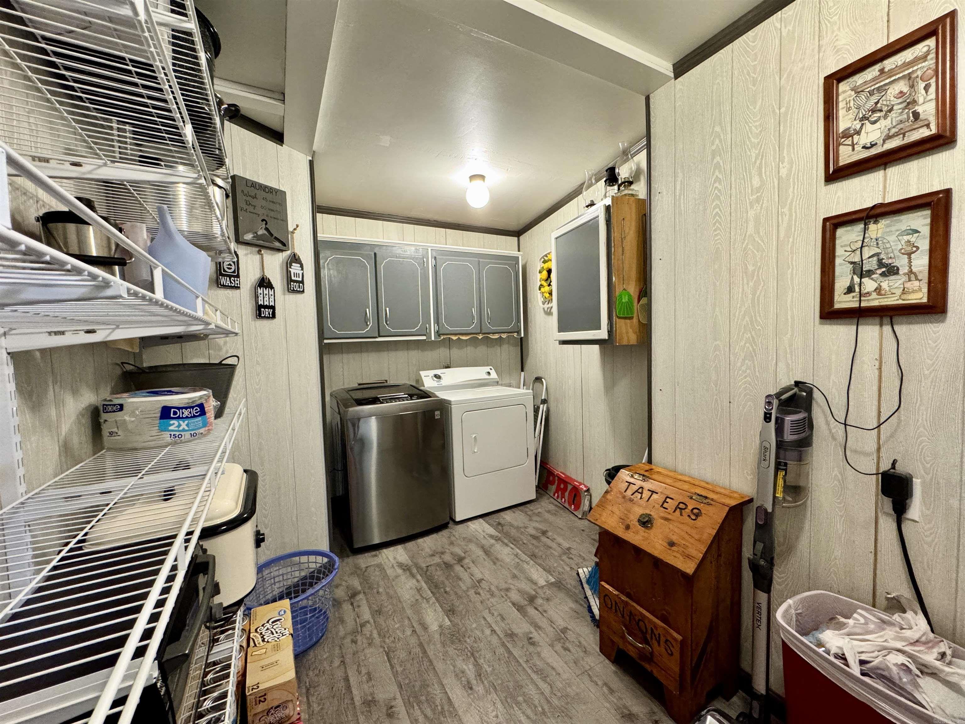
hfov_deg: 102.1
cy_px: 362
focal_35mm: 14
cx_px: 482
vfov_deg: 85.7
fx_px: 390
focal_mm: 2.22
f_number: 2.2
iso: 500
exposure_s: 1/60
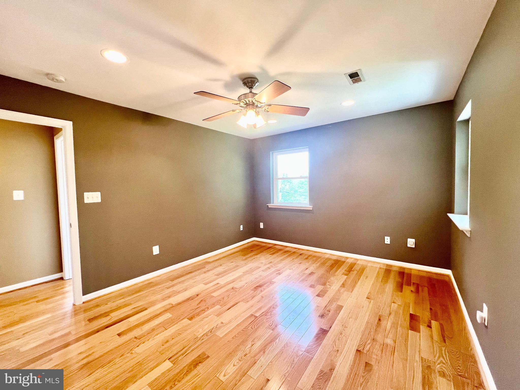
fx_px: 195
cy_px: 195
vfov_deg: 89.9
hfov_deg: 106.2
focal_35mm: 13
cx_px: 260
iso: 200
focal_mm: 1.57
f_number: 1.8
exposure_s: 1/60
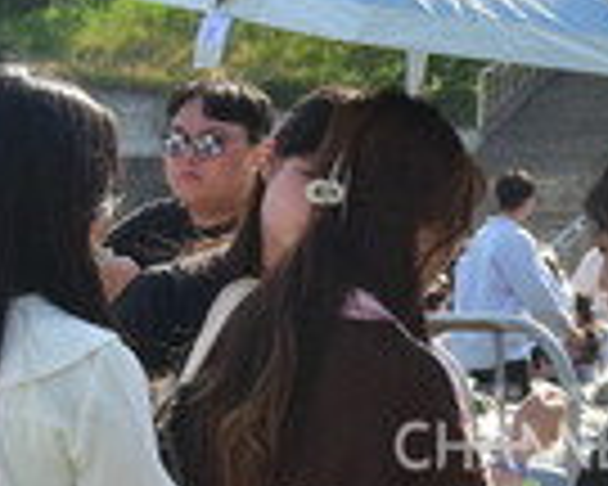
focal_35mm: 213
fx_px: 3833
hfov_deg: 9.0
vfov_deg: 7.2
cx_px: 649
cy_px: 428
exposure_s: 1/4000
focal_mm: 34
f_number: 6.3
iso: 800
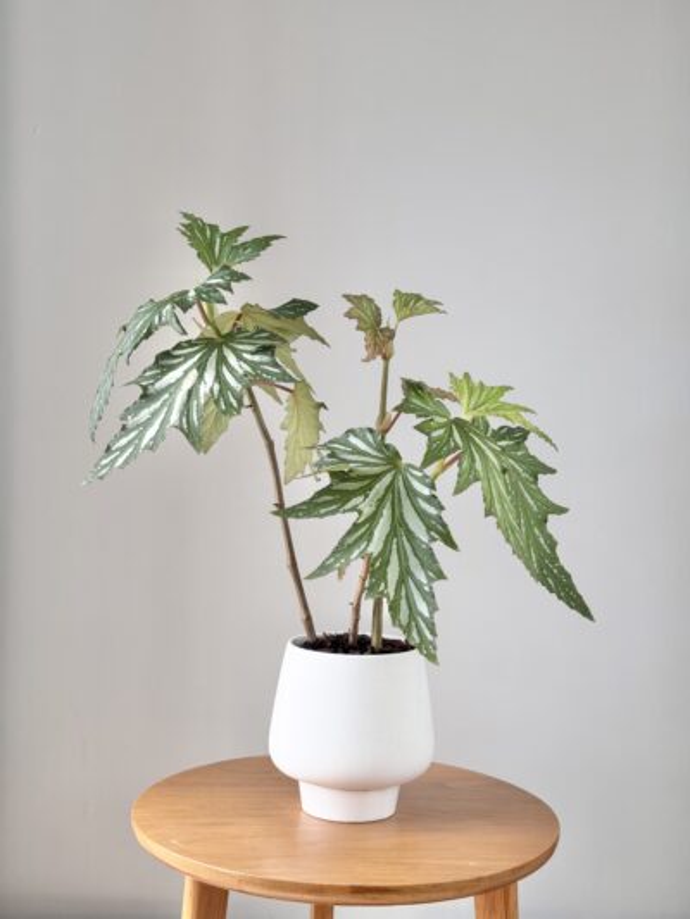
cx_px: 345
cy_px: 460
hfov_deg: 30.3
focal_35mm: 48
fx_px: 1275
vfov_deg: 39.6
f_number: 1.78
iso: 64
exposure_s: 1/241
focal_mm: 6.76
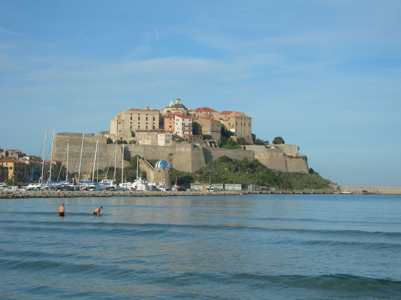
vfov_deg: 18.0
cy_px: 150
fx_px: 950
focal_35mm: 82
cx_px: 200
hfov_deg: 23.8
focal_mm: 17
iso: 50
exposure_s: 1/300
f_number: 6.8
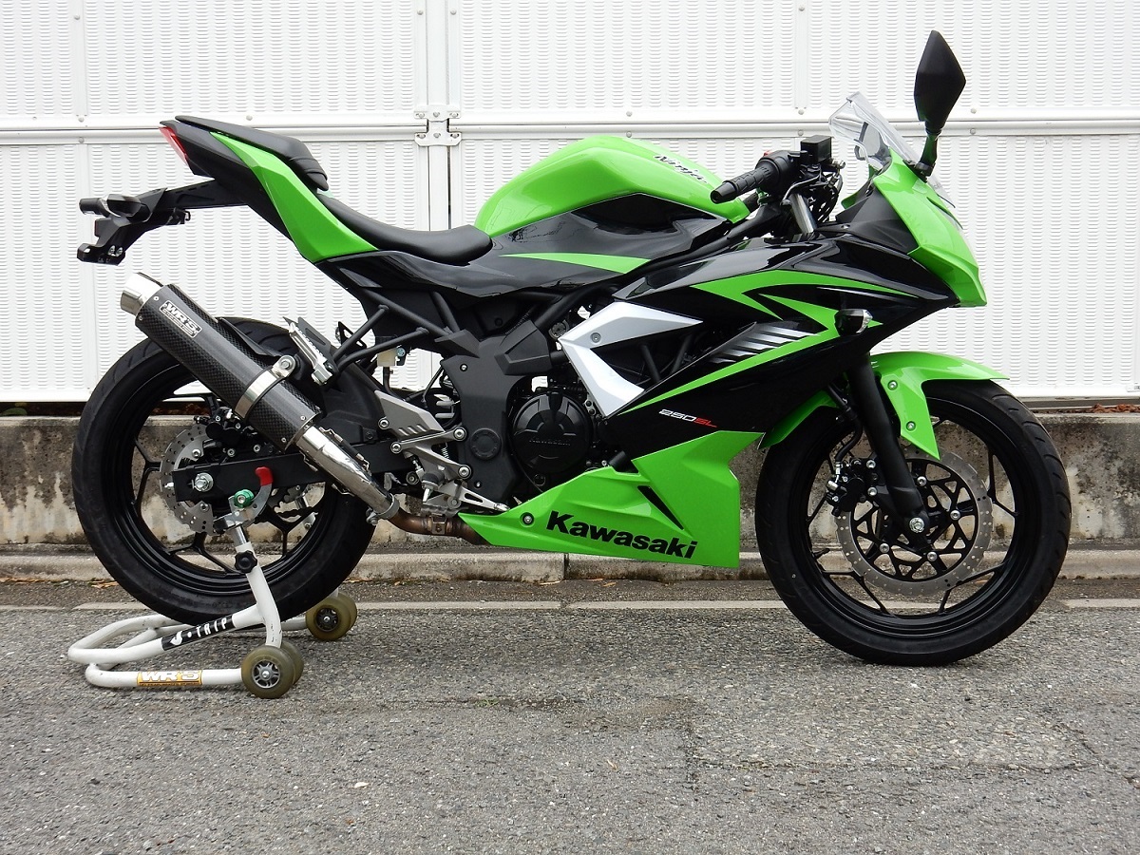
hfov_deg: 43.9
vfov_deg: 33.6
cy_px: 428
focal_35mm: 43
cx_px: 570
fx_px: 1416
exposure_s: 1/100
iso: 125
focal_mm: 7.6
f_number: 4.2
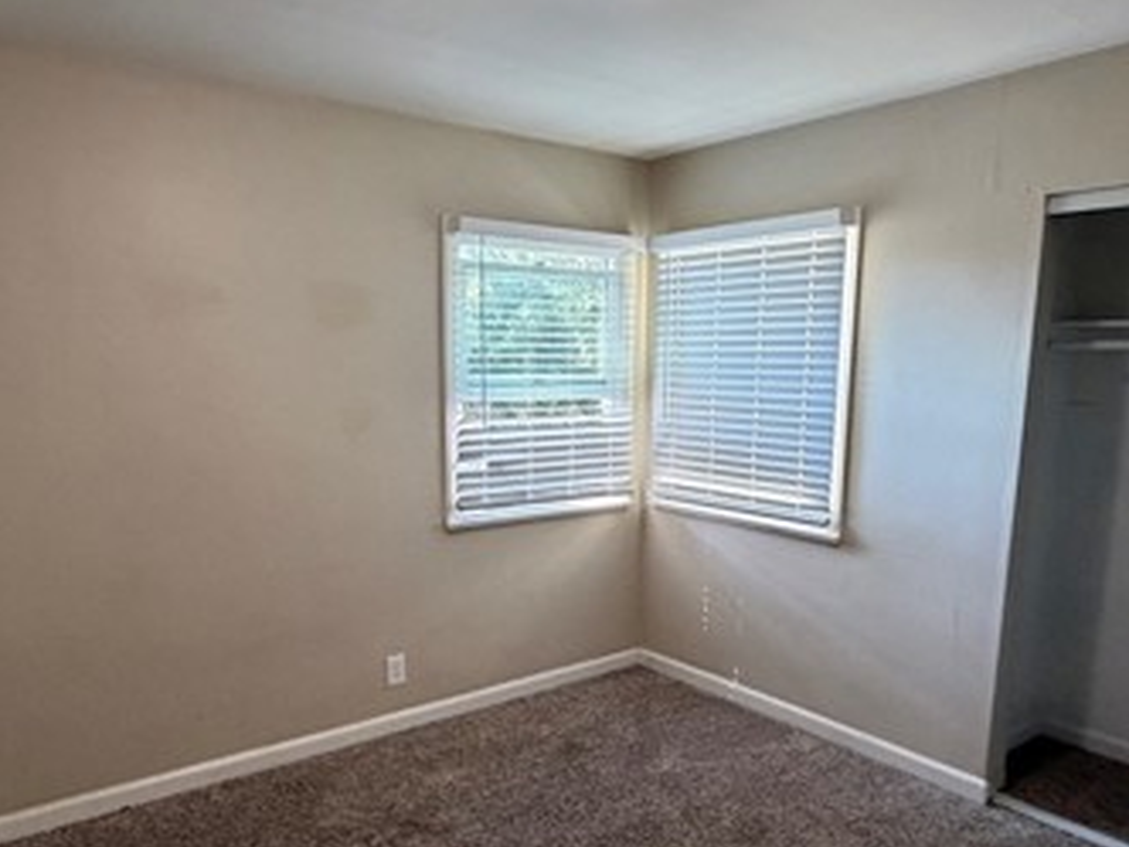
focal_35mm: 27
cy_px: 503
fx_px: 881
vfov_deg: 51.1
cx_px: 534
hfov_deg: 65.3
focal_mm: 2.22
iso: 400
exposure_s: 1/60
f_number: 2.2
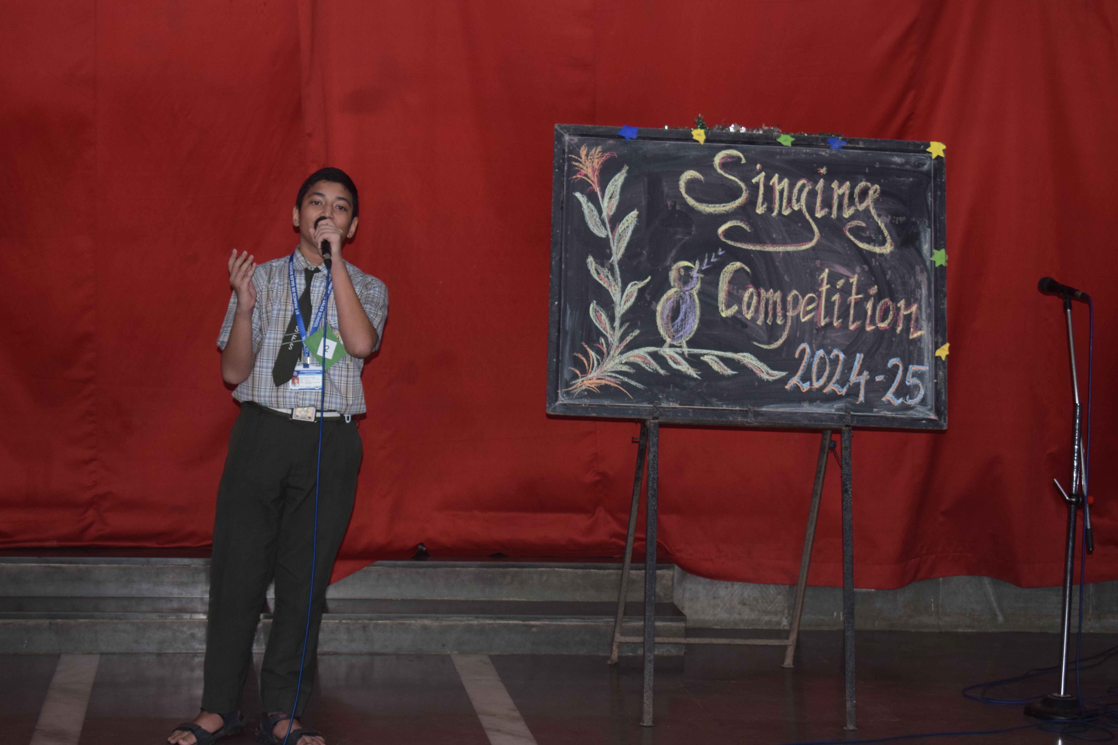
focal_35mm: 78
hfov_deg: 26.0
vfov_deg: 17.5
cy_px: 372
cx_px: 559
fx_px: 2422
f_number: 5.6
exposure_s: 1/60
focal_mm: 52
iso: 800
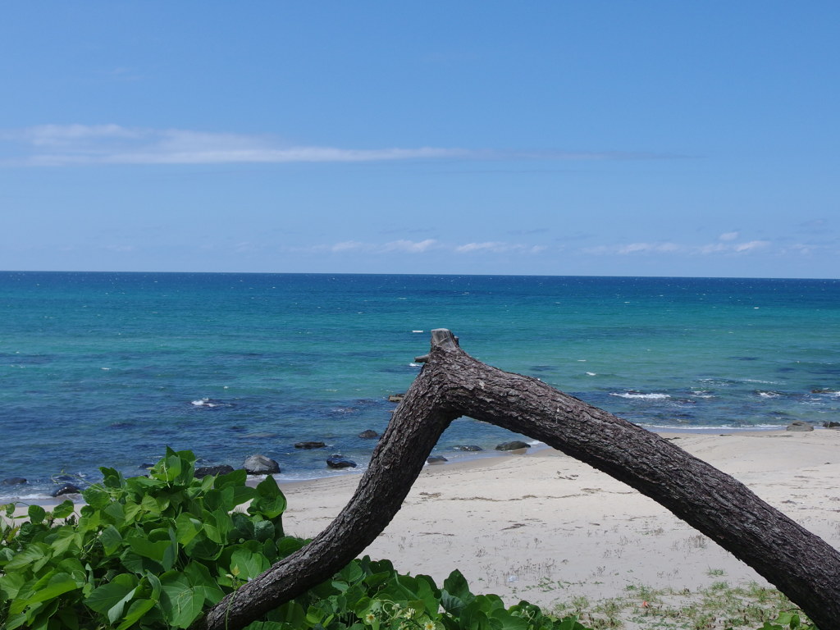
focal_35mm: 42
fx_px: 1019
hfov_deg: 44.8
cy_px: 315
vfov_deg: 34.3
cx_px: 420
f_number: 4
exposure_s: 1/1000
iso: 100
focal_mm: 9
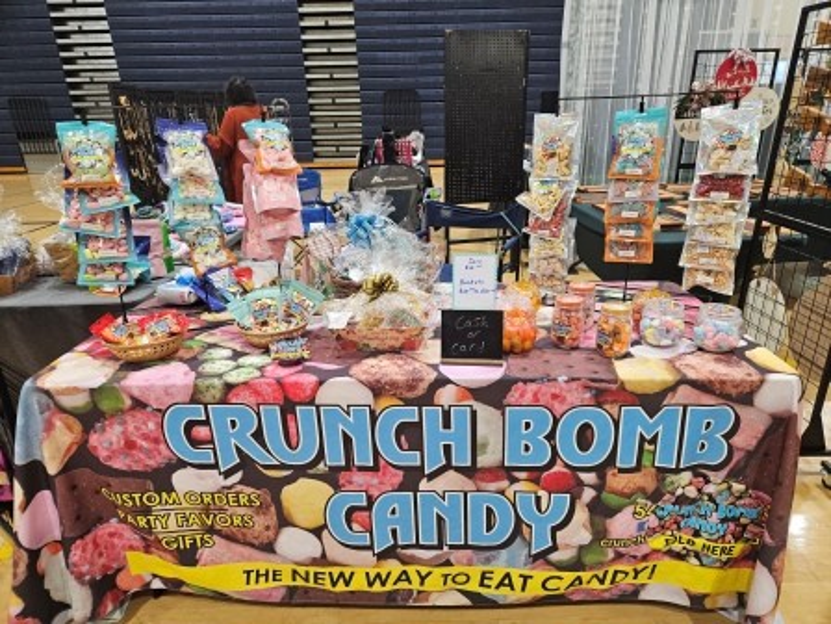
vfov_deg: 58.9
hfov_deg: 73.9
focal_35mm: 23
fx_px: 552
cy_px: 312
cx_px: 416
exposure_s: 1/120
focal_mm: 5.4
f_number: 1.8
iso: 320
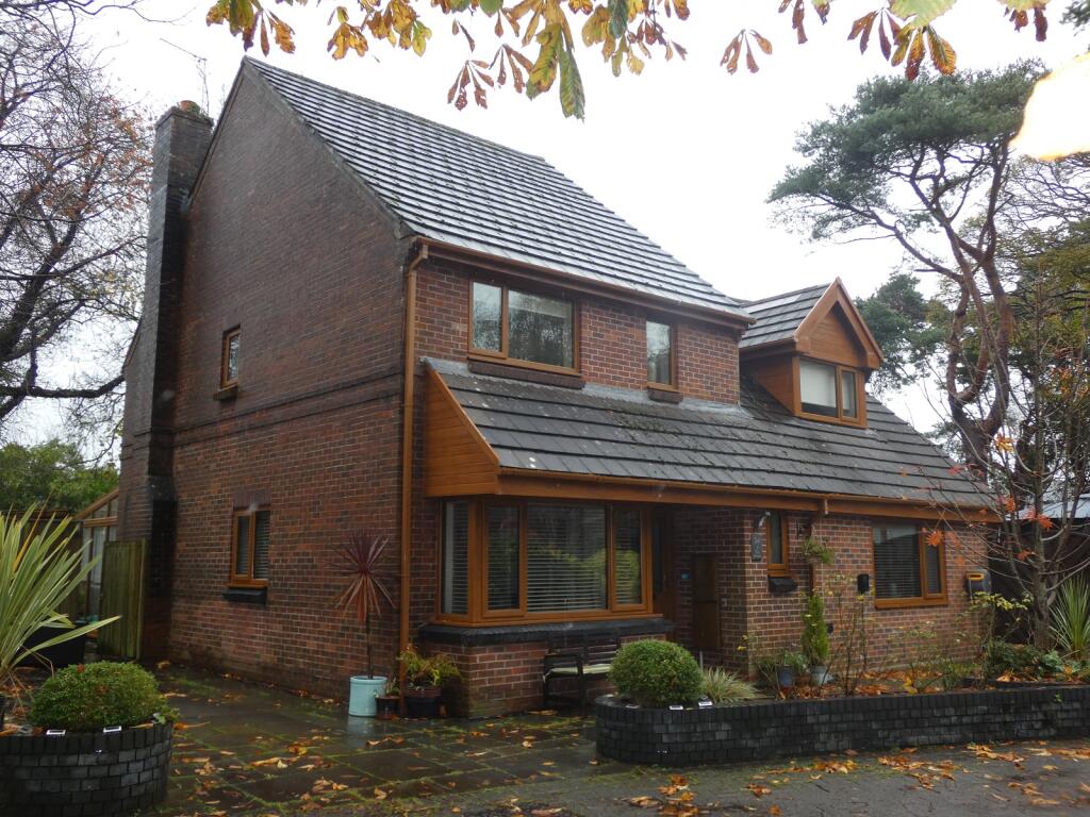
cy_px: 408
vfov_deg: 45.4
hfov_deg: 58.4
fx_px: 976
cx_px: 545
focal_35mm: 31
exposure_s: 1/60
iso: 125
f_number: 3.3
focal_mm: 5.5
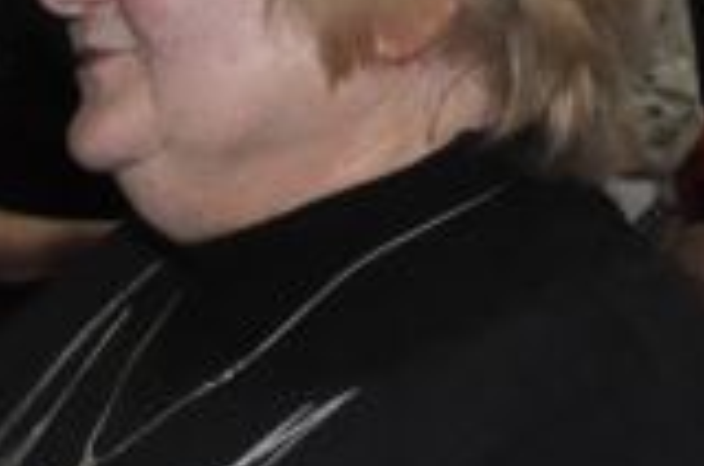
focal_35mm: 142
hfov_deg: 12.9
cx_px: -607
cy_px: 358
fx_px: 2781
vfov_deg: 9.6
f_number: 9
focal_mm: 19
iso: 3200
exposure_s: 1/160
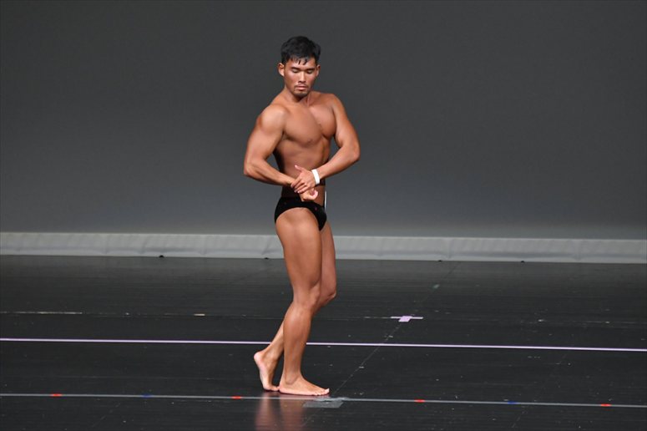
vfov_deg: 4.0
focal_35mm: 345
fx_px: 6197
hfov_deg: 6.0
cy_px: 216
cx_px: 324
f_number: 5.6
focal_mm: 230
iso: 4000
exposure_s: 1/400
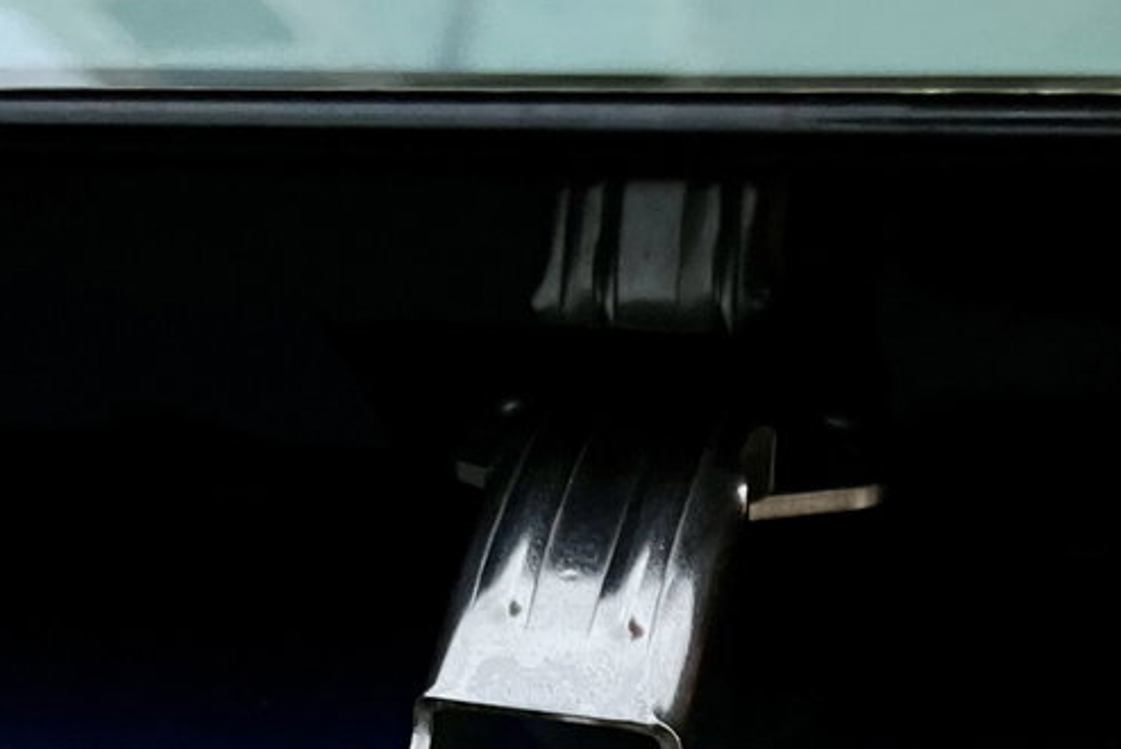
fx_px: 1745
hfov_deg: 35.6
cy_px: 956
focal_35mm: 56
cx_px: 592
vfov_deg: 22.0
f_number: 1.6
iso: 320
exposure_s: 1/60
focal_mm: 5.1
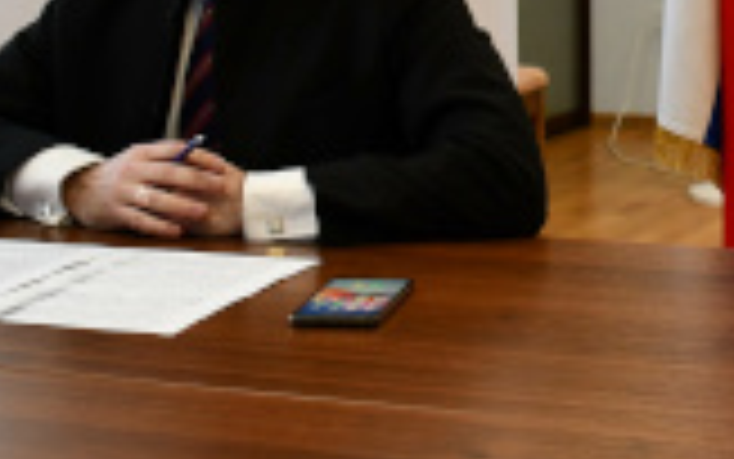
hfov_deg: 17.3
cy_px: -117
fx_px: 2321
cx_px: 824
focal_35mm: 116
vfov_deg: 11.1
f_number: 3.8
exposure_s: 1/160
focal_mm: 21
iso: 800
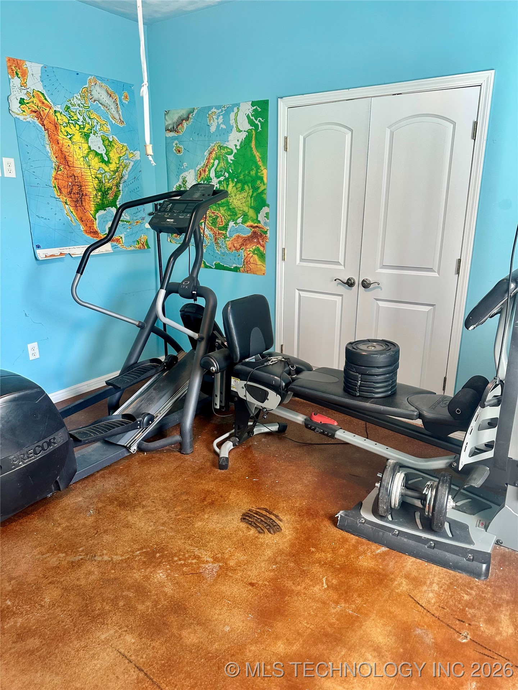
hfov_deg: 56.8
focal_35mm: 24
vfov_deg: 71.6
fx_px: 479
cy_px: 345
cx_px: 259
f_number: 1.78
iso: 160
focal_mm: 6.86
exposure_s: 1/60
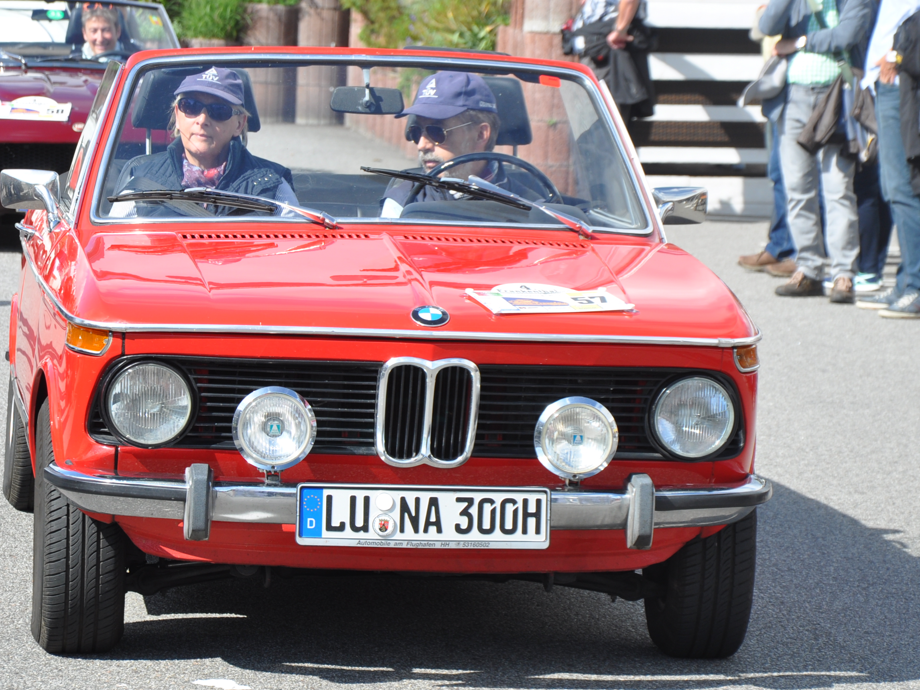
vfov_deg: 7.5
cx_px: 437
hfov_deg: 10.0
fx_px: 5263
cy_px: 332
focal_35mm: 198
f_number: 8
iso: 200
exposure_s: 1/250
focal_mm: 98
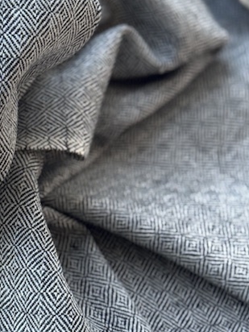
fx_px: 1113
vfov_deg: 16.9
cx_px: -41
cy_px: 111
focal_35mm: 116
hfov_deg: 12.5
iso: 80
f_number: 1.78
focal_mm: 6.76
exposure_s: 1/121
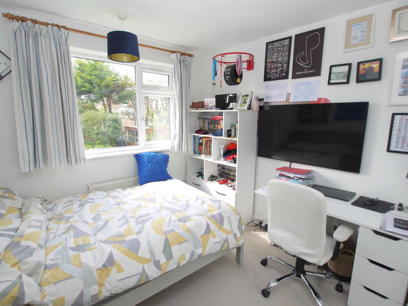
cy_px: 153
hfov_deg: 87.8
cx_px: 204
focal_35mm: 18
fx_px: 212
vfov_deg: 71.6
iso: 100
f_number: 4.5
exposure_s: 1/125
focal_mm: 9
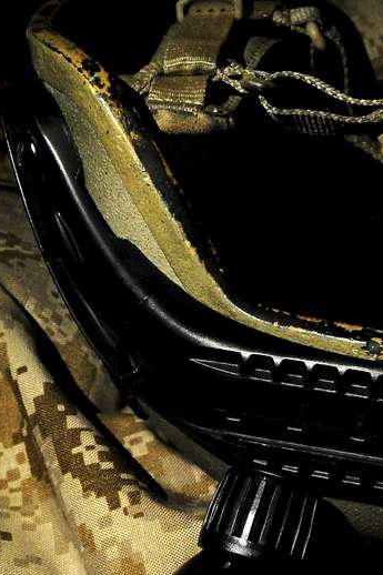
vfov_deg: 25.2
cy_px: 516
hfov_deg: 17.5
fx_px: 1245
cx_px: 220
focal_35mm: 78
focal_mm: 35
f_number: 2.8
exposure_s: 1/80
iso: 6400
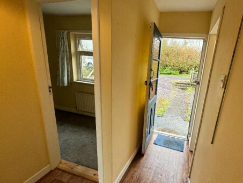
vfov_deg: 71.5
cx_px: 153
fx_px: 126
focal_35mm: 18
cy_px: 98
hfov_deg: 85.9
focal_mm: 2.22
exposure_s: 1/99
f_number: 2.2
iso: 100
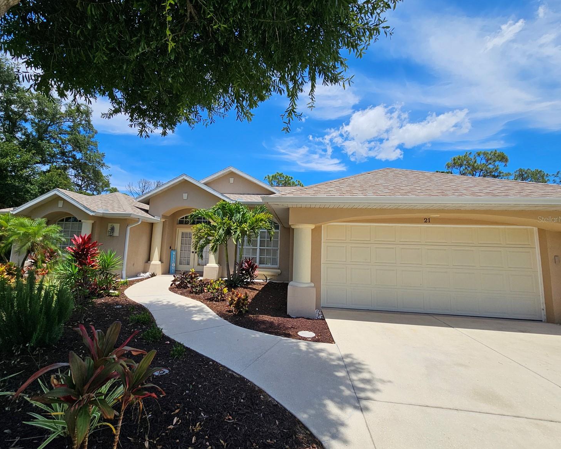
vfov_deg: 88.0
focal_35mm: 14
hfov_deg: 100.6
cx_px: 265
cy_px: 219
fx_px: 232
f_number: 2.2
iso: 50
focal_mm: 2.2
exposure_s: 1/2913
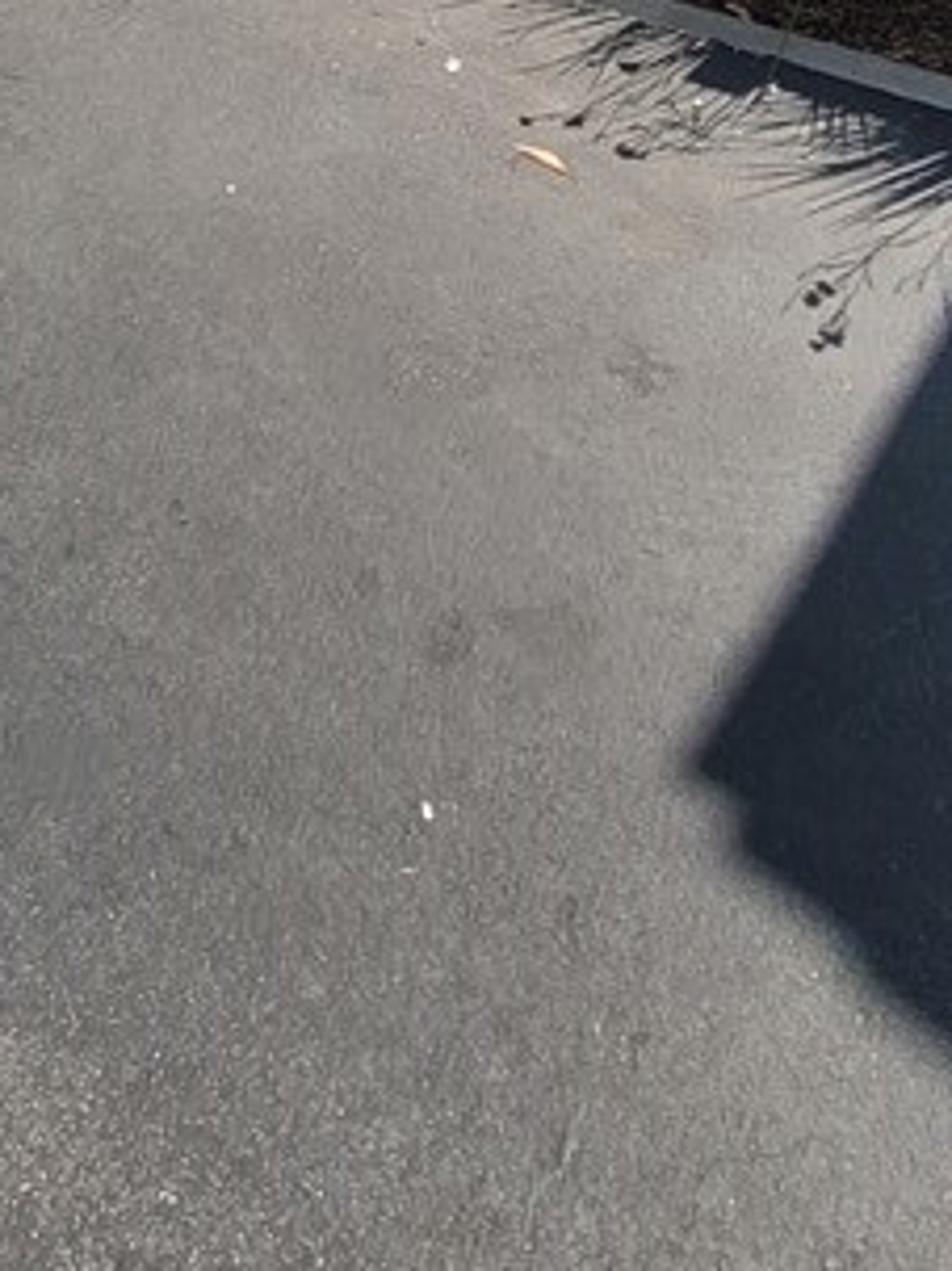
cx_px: 415
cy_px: -738
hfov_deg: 32.8
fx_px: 1615
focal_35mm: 44
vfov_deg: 26.6
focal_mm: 2.2
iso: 50
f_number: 2.2
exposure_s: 1/1597
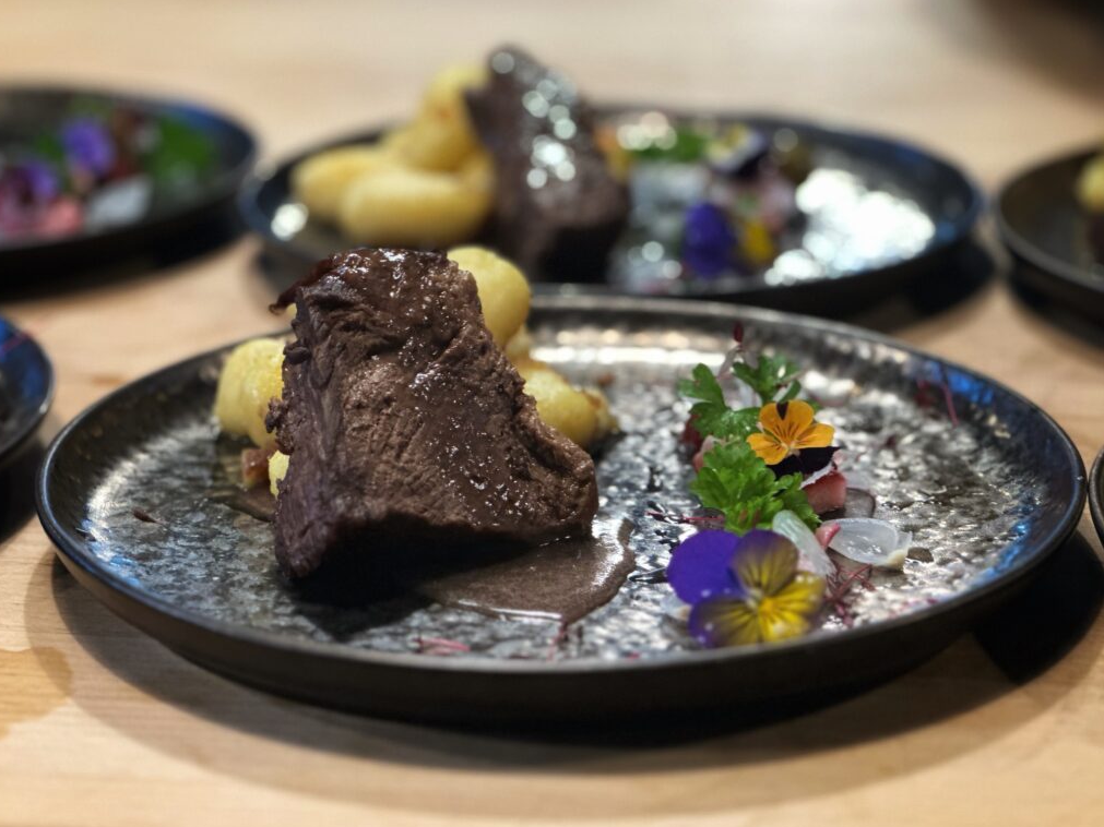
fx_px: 2487
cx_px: 546
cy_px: 415
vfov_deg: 18.9
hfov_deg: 25.0
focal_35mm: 78
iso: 400
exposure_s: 1/17
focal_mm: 9
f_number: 2.8
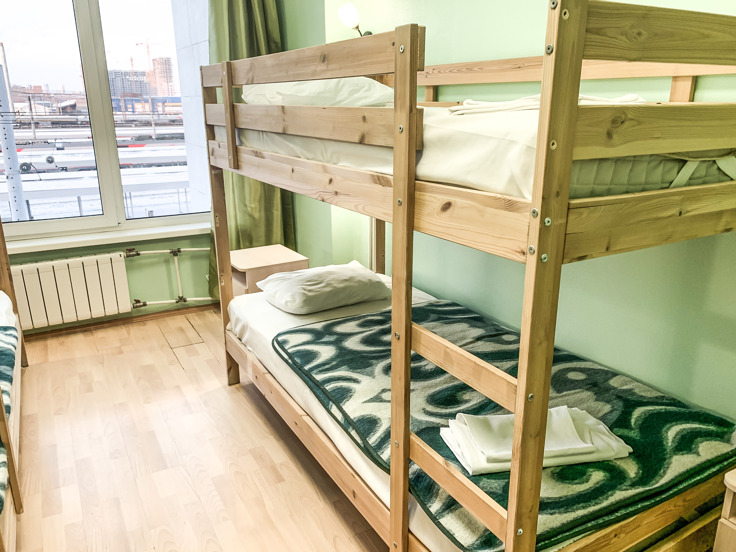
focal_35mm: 26
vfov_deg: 53.1
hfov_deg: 67.3
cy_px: 276
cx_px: 368
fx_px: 553
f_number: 1.8
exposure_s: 1/100
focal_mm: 4.25
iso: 80
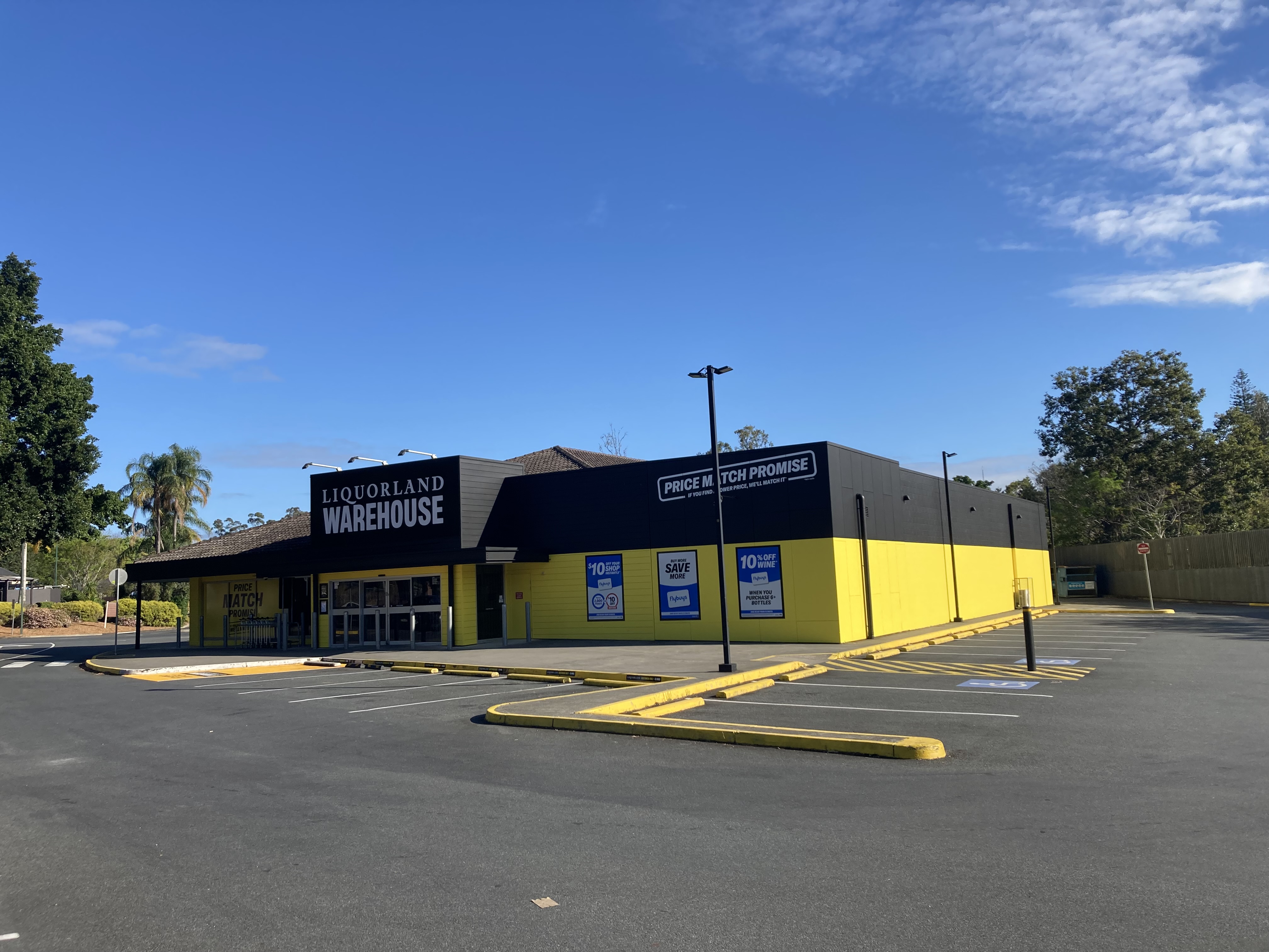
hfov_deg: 63.4
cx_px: 634
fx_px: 1026
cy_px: 476
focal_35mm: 28
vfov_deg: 49.7
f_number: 1.8
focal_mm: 3.99
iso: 20
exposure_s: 1/1548
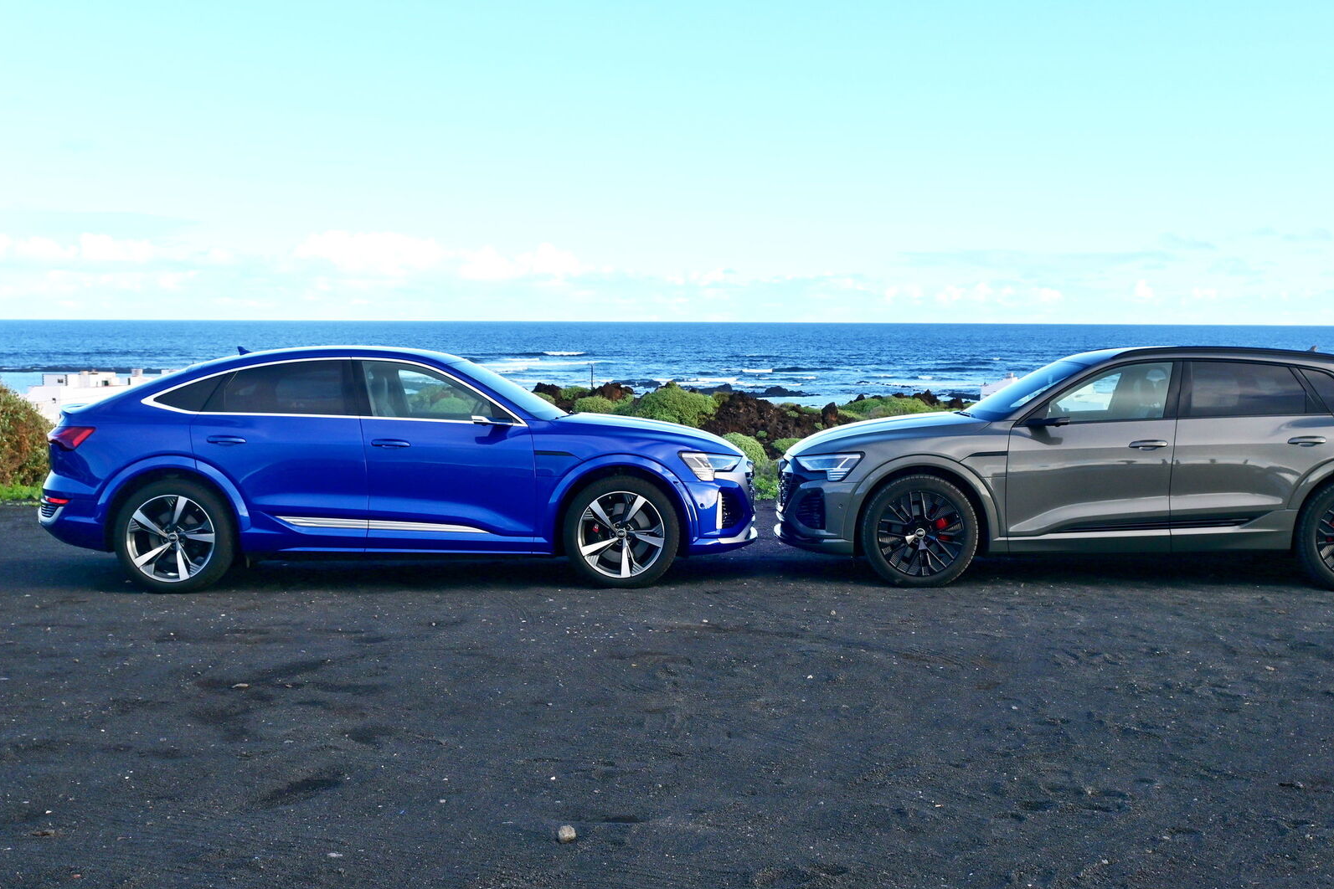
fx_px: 1775
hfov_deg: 41.1
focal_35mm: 48
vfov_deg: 28.1
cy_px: 475
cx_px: 756
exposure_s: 1/250
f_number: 8
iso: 100
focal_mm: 26.5
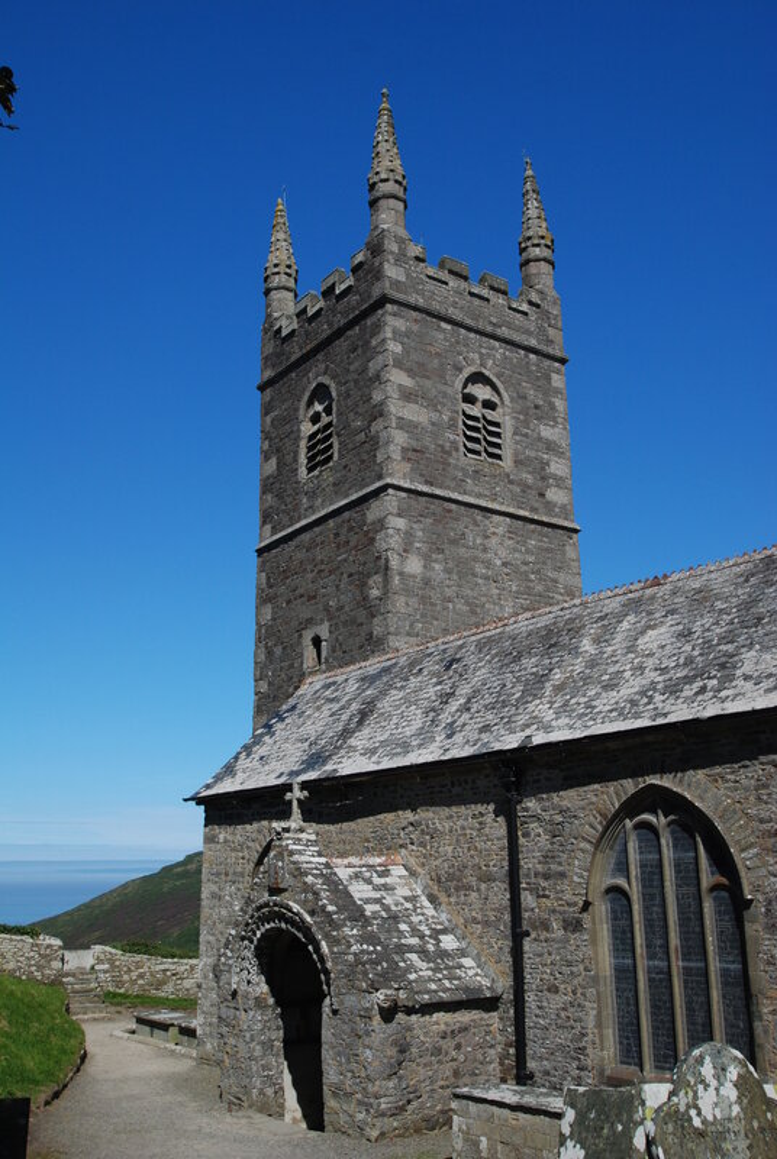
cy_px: 580
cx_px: 388
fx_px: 1065
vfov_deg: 57.2
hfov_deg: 40.1
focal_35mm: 33
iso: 200
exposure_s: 1/320
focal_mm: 22
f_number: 9
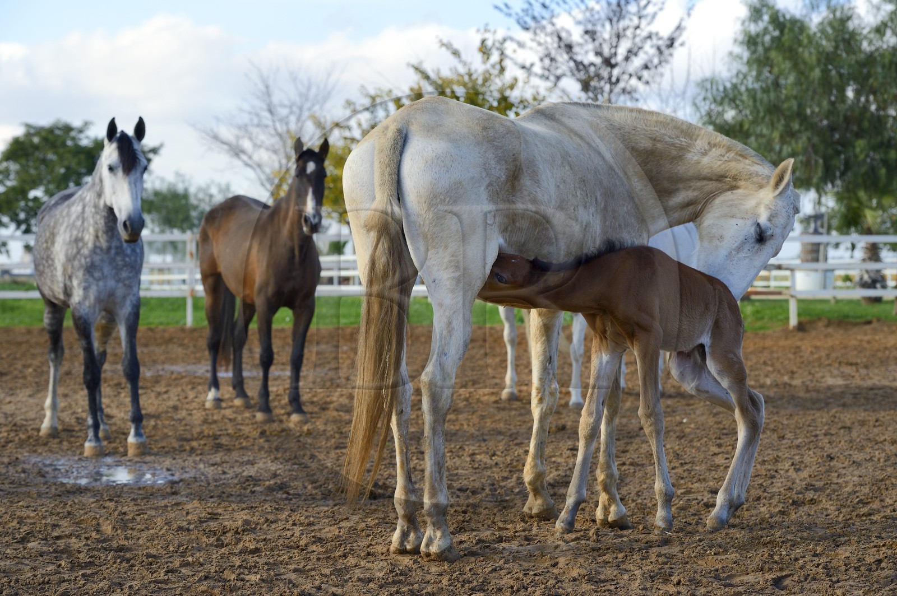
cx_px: 448
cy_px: 298
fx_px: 2614
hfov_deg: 19.5
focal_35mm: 105
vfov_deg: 13.0
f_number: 7.1
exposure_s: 1/320
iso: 200
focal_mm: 105
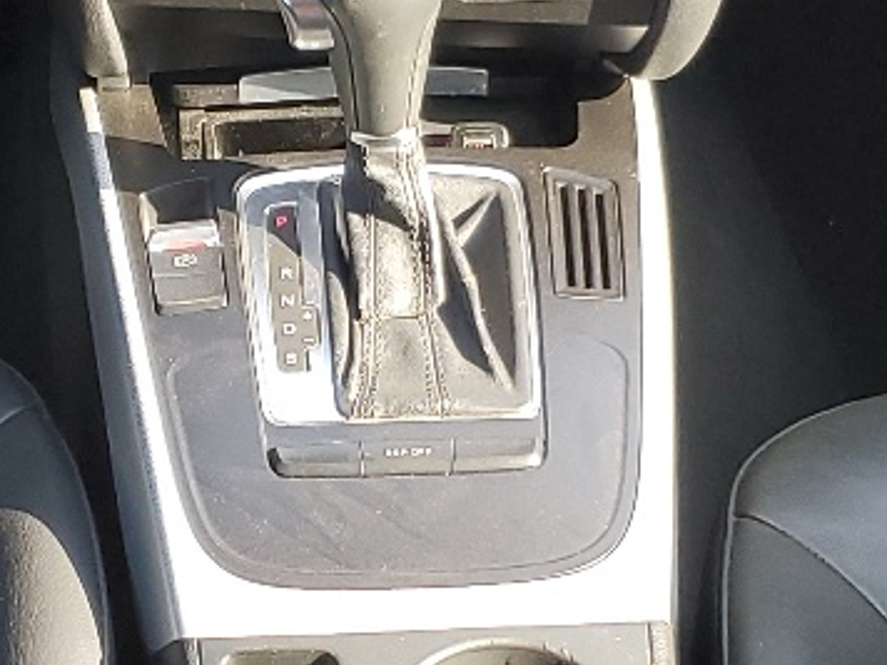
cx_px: 369
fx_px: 2998
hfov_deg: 16.8
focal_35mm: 117
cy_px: 396
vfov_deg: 12.7
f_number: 1.5
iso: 77
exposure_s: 1/120
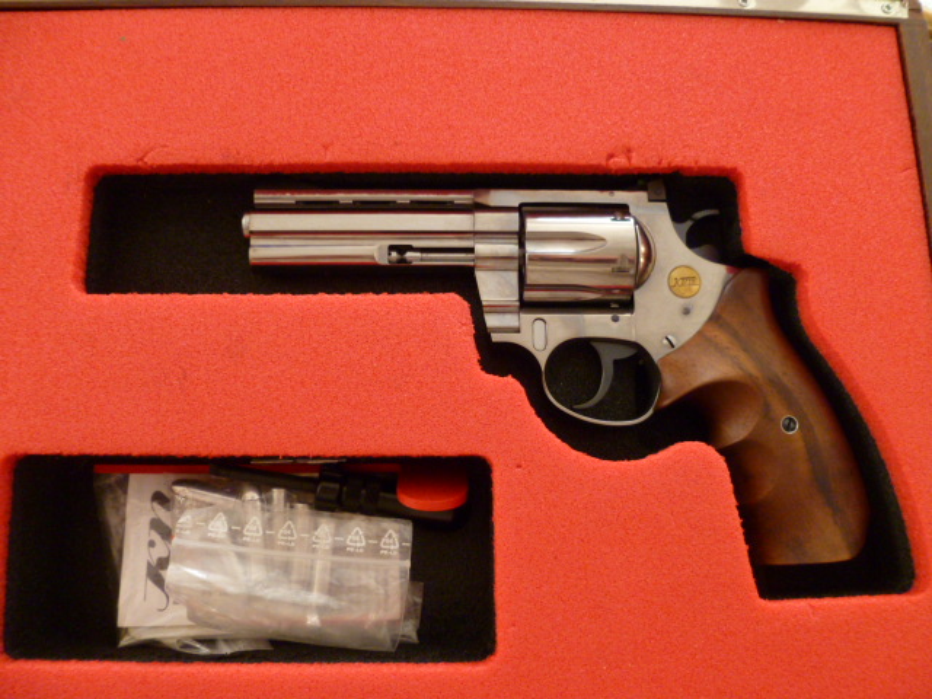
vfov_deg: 49.7
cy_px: 350
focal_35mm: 28
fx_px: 754
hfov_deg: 63.4
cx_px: 466
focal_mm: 5
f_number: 3.3
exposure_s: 1/8
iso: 400
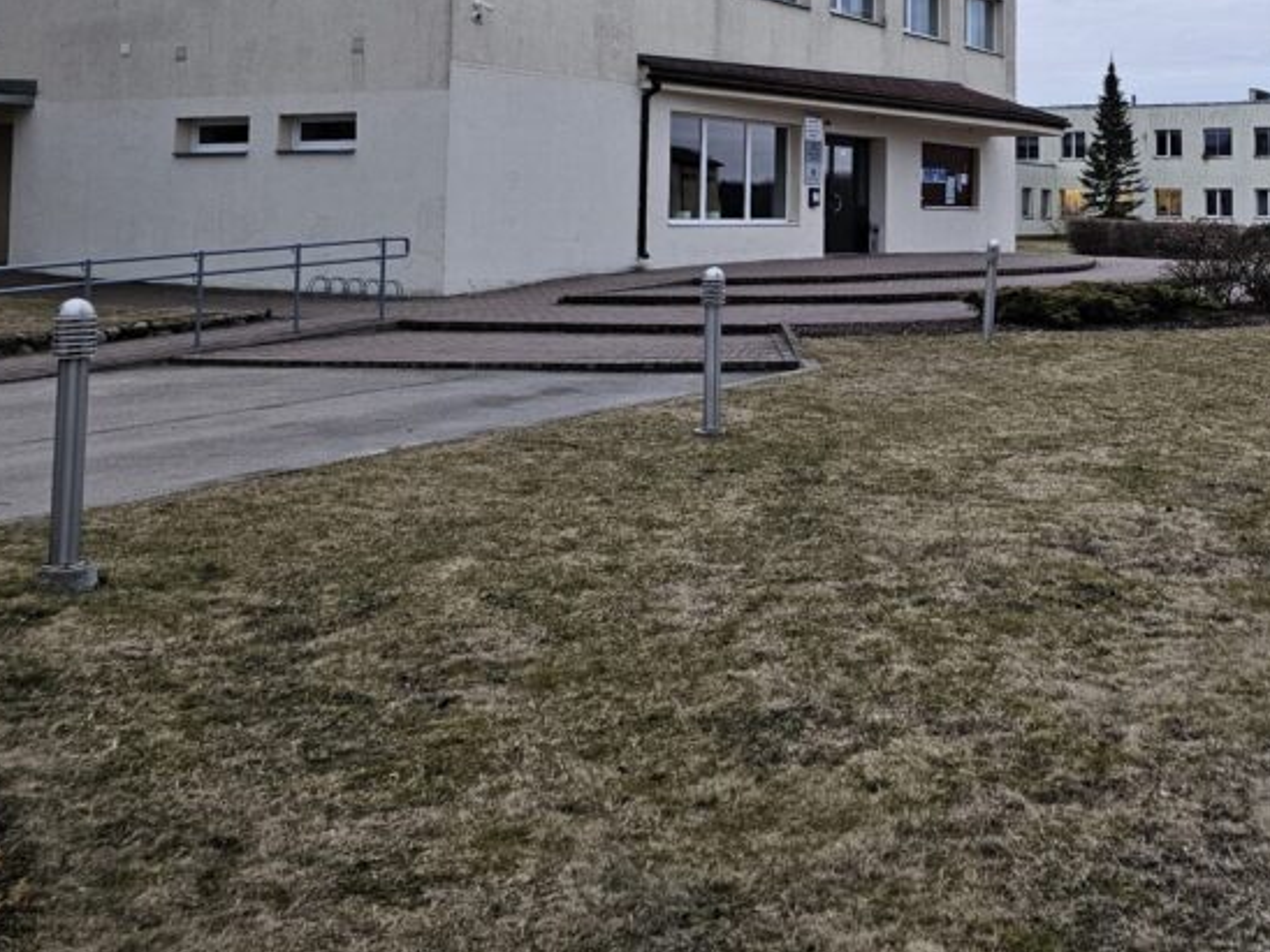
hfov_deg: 42.0
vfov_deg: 32.0
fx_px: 1578
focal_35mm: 43
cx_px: 1006
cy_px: 100
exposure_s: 1/100
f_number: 1.7
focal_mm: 6.3
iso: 200
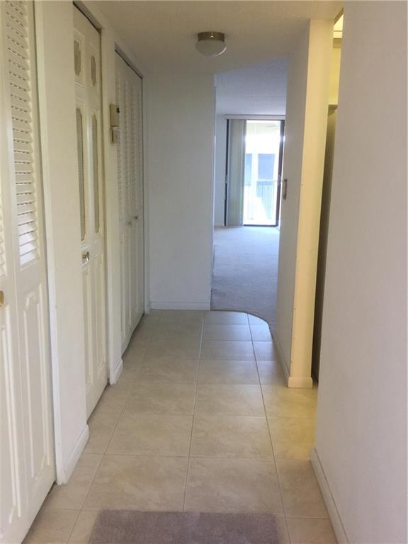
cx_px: 204
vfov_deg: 58.4
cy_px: 272
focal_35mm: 31
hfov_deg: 45.4
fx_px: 487
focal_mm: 3.3
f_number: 2.4
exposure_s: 1/30
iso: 40
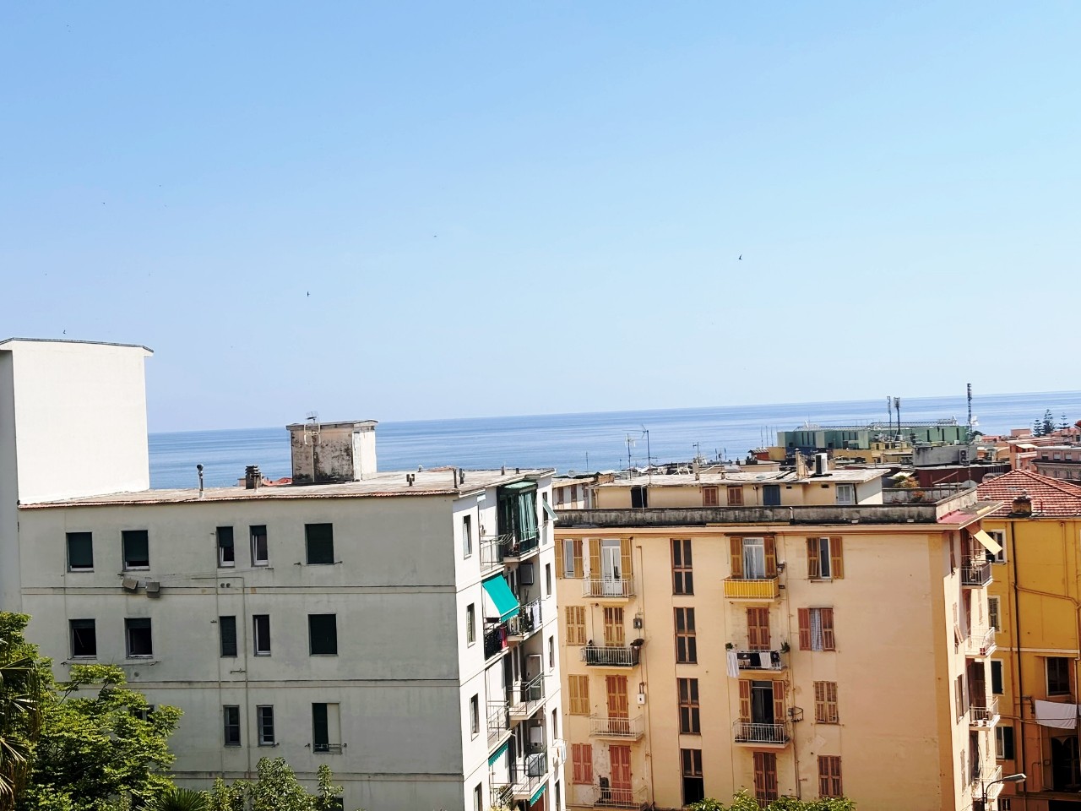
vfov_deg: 28.0
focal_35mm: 52
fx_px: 1624
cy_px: 406
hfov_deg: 36.8
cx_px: 540
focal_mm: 5.96
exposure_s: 1/4255
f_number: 1.6
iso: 32
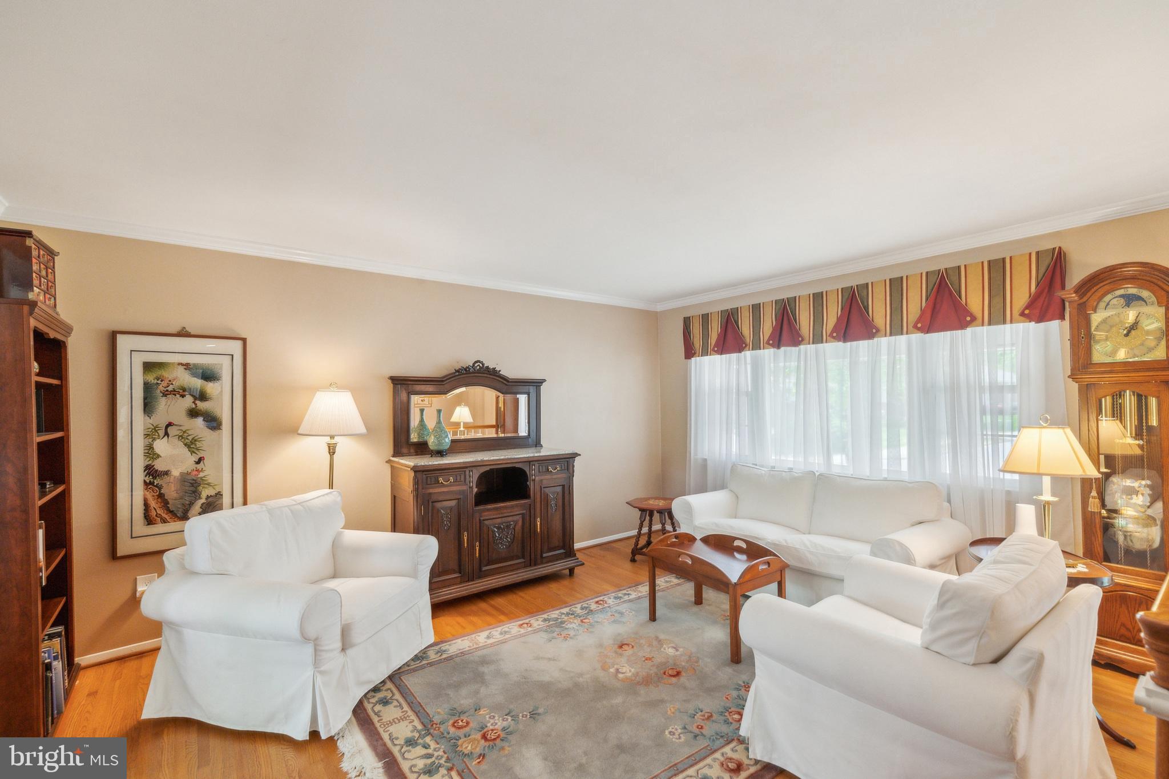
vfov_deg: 77.3
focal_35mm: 15
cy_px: 390
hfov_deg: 100.4
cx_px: 584
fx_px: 487
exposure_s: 1/125
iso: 2500
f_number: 7.1
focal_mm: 15
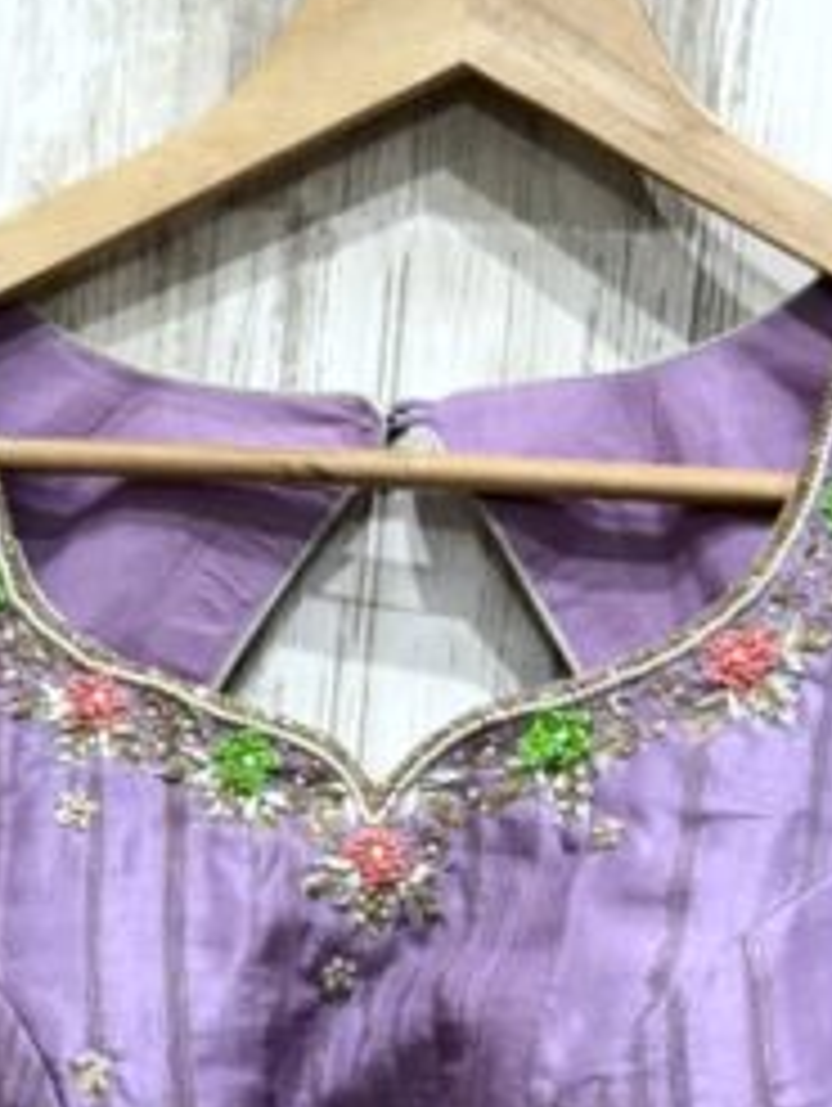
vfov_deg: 11.4
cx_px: -144
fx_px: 5407
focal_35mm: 169
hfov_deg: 8.7
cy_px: 1404
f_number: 1.6
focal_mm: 5.96
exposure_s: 1/50
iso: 32
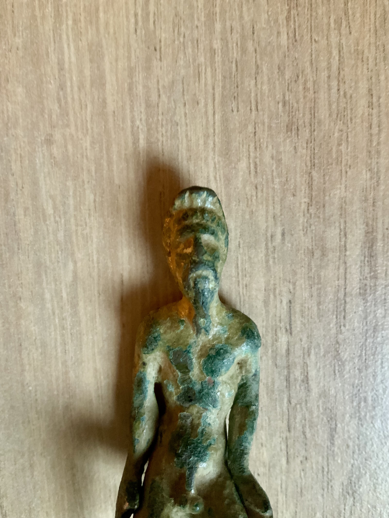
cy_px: 259
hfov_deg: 48.2
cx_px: 194
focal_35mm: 29
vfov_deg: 61.7
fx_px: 435
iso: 250
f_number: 1.8
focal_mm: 3
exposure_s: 1/33
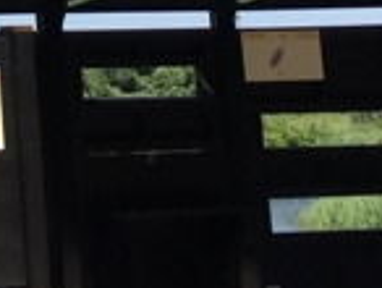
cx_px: -288
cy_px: -531
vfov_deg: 6.7
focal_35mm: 203
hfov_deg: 9.3
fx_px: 2244
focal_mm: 4.15
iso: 25
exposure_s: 1/1399
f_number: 2.2
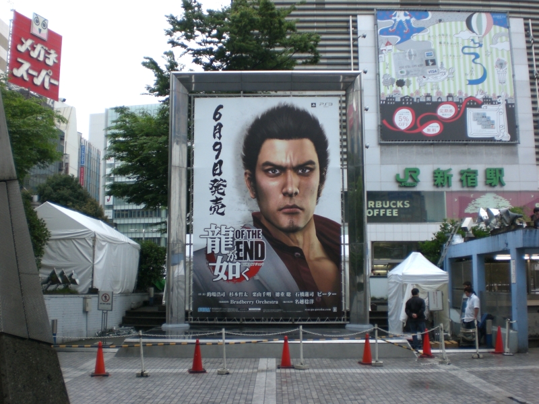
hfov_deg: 49.0
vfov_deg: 37.7
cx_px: 270
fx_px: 592
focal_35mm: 38
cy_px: 202
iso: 100
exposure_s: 1/125
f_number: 3.1
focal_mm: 6.3
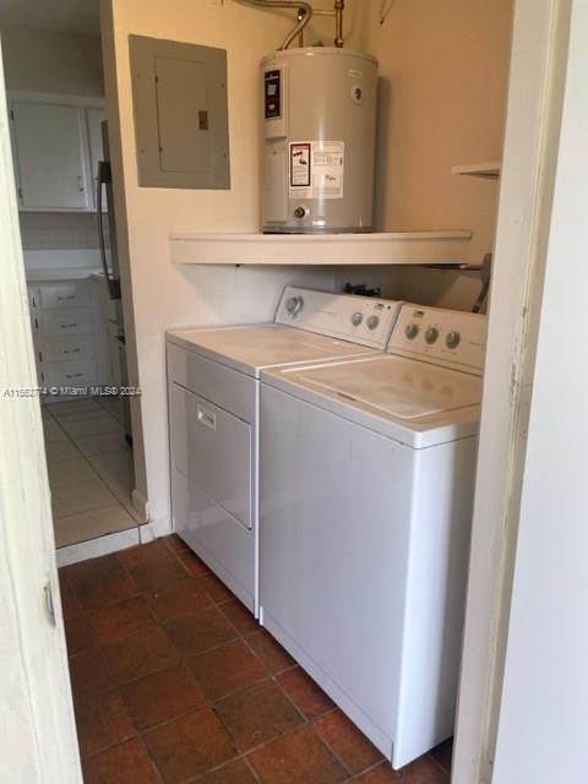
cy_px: 392
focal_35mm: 26
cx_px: 294
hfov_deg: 53.1
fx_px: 589
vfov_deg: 67.3
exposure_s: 1/120
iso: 80
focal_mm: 4.2
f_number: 1.6
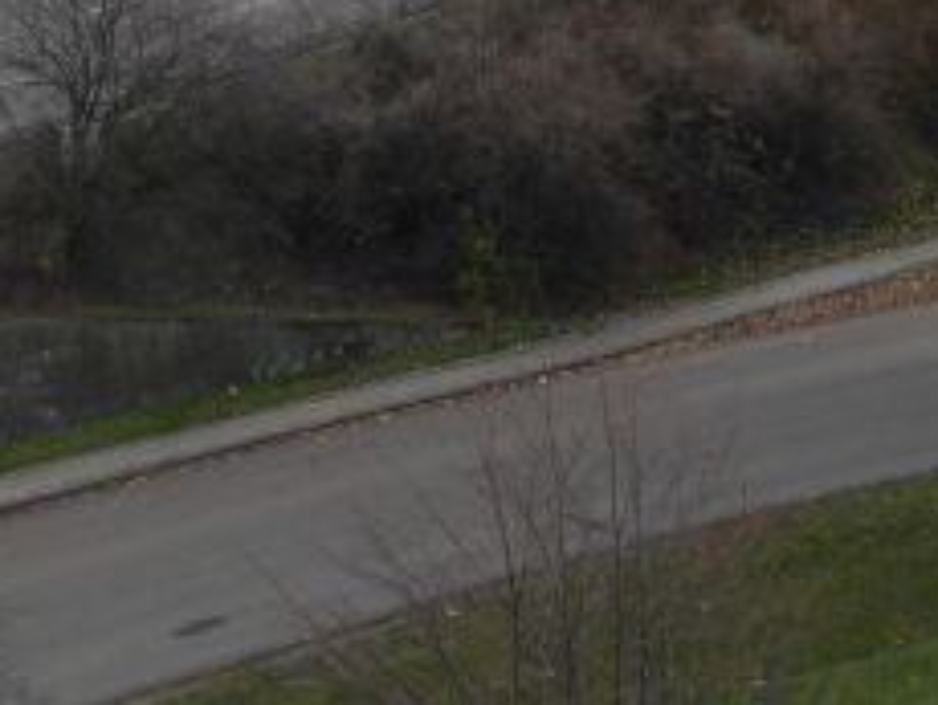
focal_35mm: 125
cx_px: -147
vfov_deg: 11.5
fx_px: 3391
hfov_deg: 15.3
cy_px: -269
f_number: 3.2
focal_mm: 9.7
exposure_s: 1/226
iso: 100
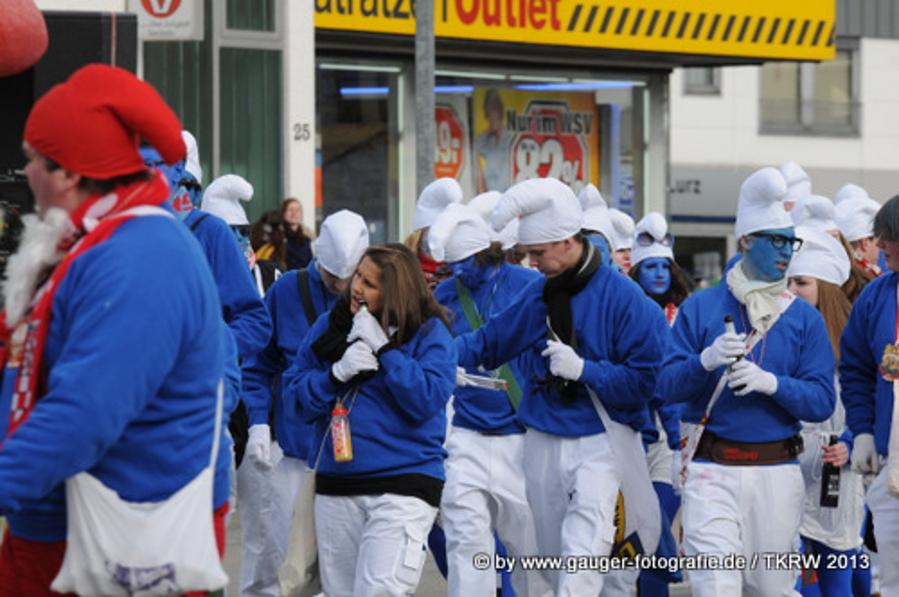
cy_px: 298
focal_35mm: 300
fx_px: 7482
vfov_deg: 4.6
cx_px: 450
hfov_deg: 6.9
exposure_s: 1/320
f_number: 9
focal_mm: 200
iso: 200
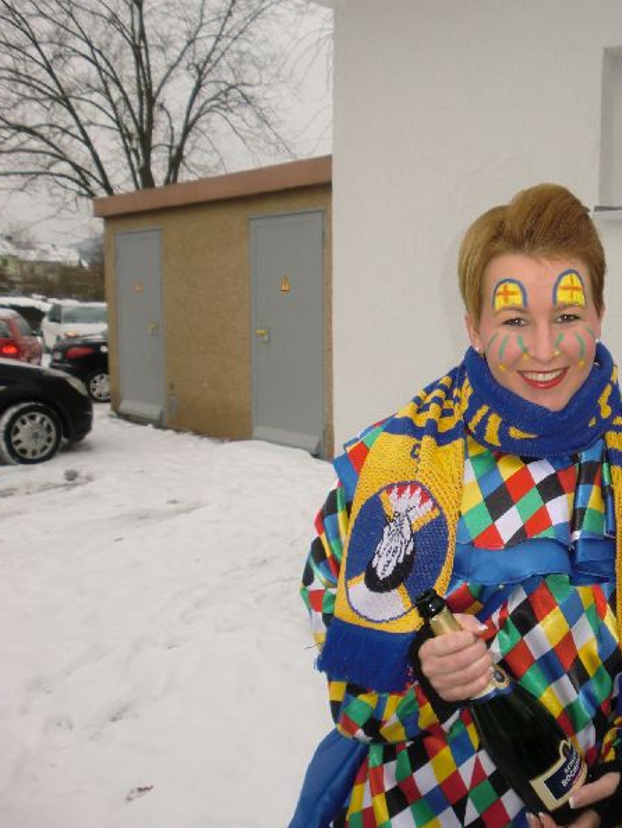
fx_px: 838
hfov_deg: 39.1
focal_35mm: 35
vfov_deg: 52.6
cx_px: 501
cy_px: 414
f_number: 2.6
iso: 64
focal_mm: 4.65
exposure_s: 1/200
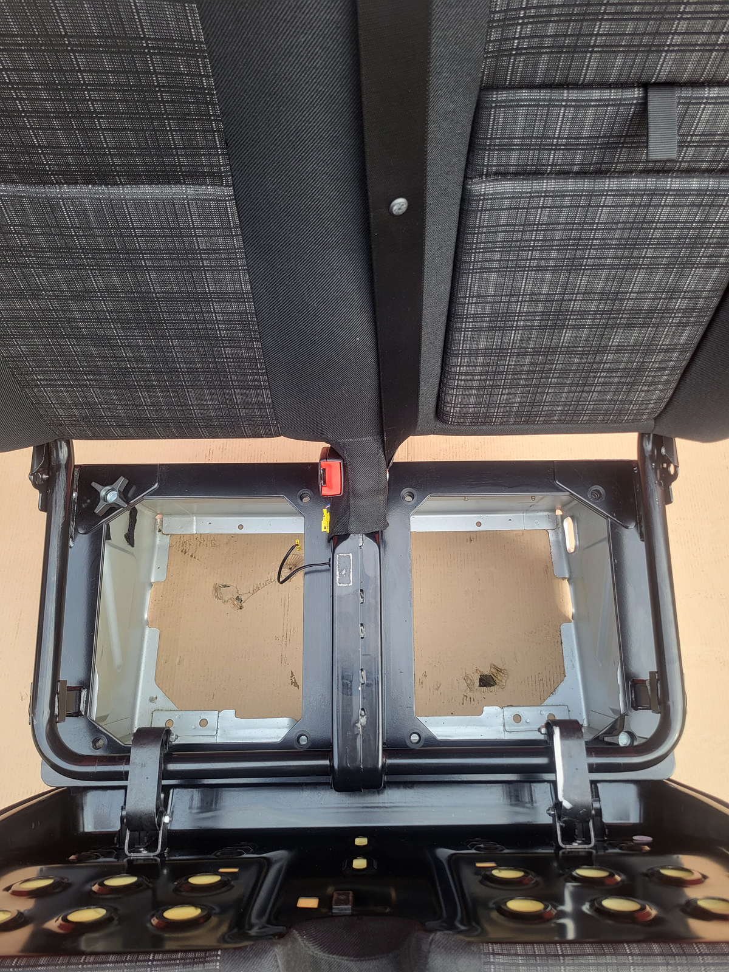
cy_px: 486
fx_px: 730
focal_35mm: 26
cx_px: 364
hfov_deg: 53.1
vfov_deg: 67.3
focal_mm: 5.4
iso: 40
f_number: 1.8
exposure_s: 1/167
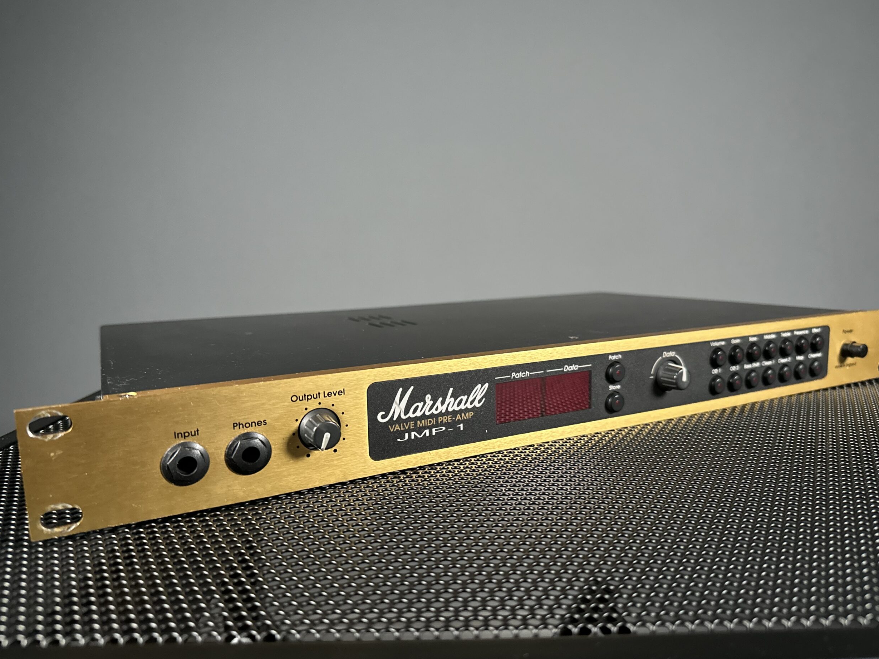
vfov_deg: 54.9
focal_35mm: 25
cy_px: 334
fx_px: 635
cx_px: 445
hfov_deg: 69.4
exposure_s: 1/52
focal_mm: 6.86
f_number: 1.78
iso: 1000
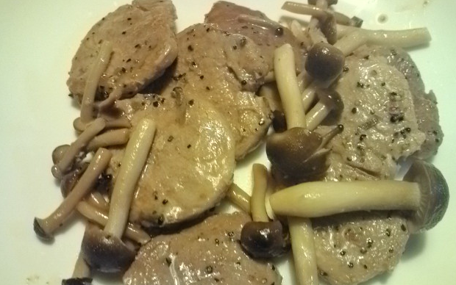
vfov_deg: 36.2
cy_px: 164
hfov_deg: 55.3
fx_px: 435
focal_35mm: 35
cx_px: 234
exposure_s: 1/15.7
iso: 160
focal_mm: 3.3
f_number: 2.8
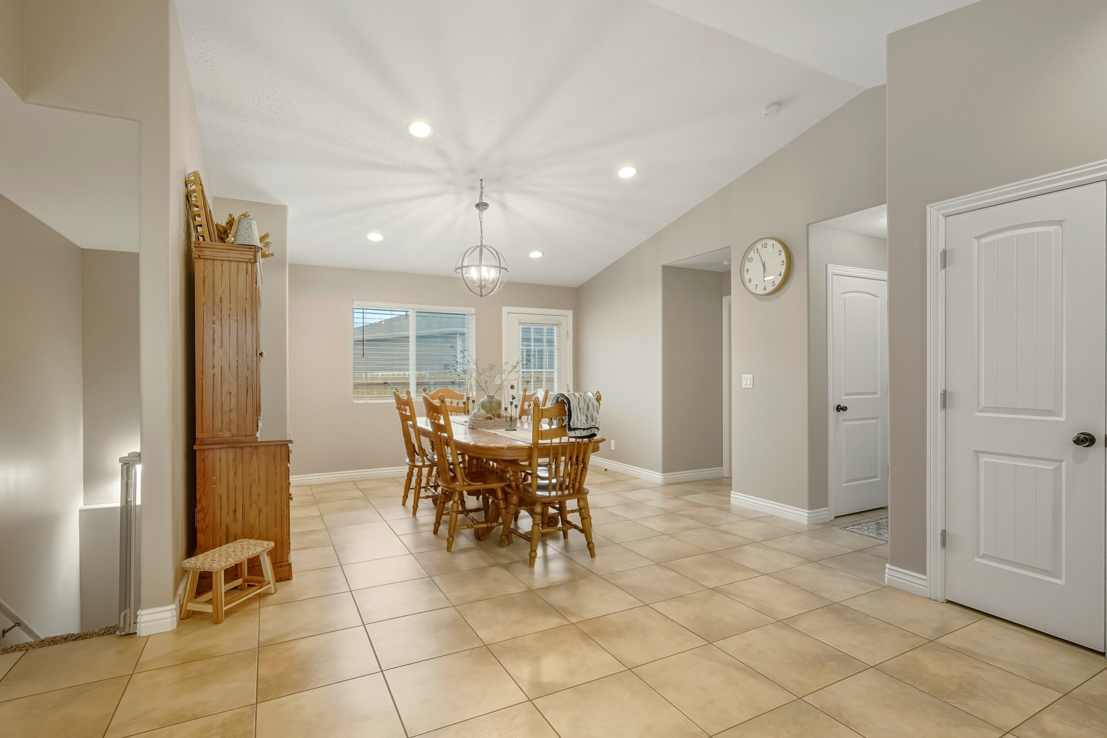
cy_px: 379
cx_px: 542
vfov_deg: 70.4
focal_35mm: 17
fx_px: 523
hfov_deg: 93.3
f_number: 8
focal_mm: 16
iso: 640
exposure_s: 1/1000
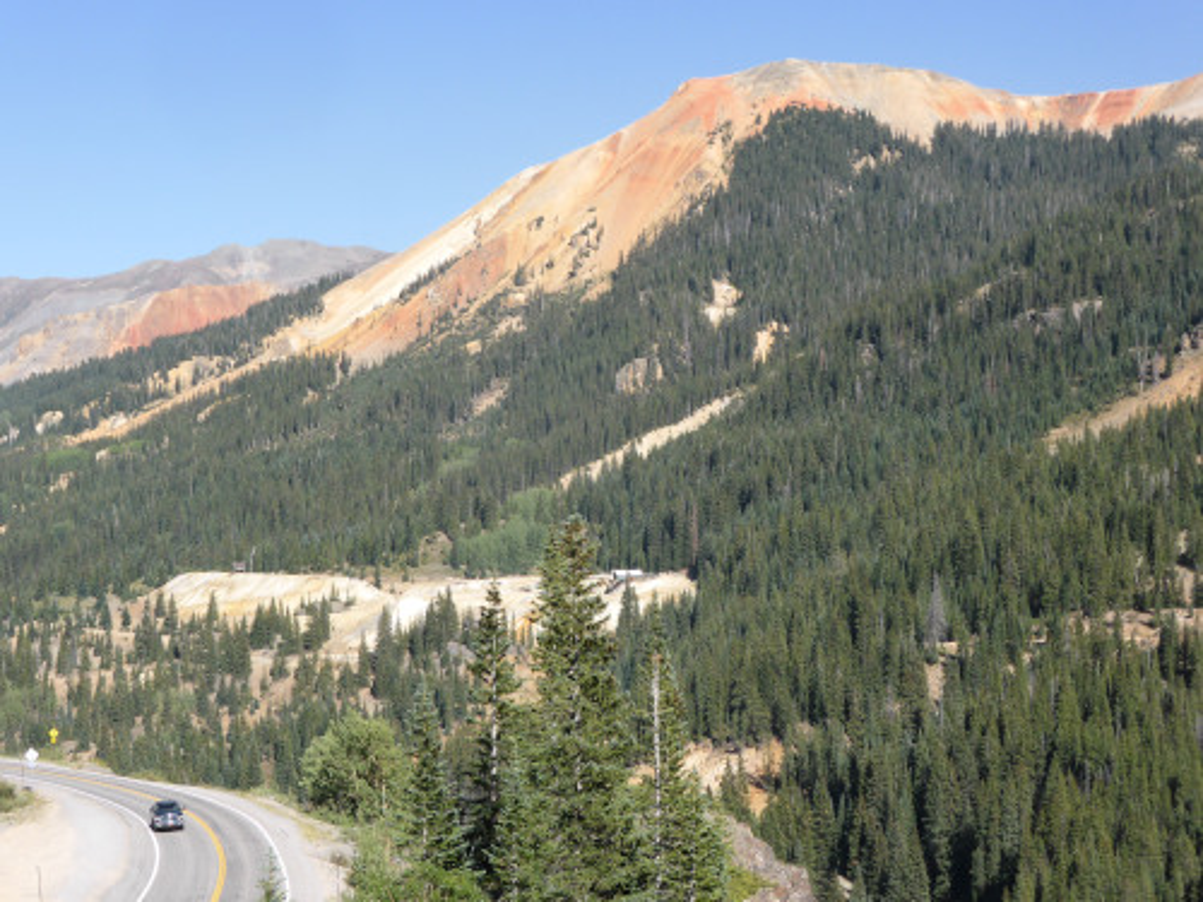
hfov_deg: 29.8
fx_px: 2259
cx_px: 602
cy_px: 451
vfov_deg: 22.6
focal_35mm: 65
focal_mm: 11
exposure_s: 1/500
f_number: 4.8
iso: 100
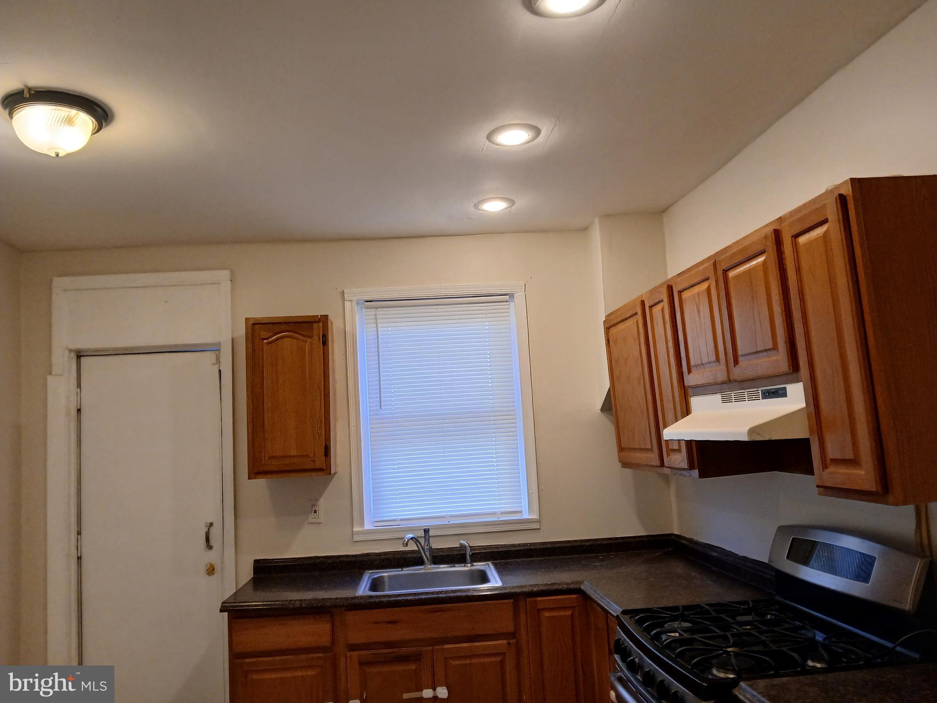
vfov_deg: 53.1
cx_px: 468
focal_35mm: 26
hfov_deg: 67.3
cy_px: 352
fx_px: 704
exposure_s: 1/60
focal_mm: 3.98
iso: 125
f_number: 1.8
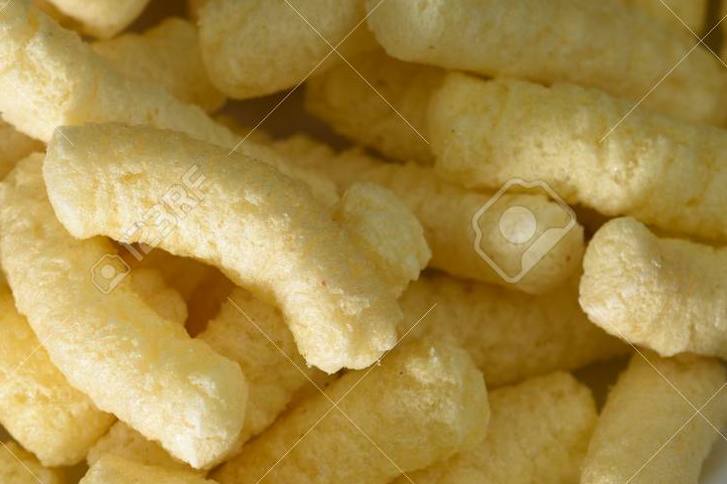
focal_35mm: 280
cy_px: 190
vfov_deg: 4.9
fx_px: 5648
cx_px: 334
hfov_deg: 7.4
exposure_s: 1/250
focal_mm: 105
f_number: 7.1
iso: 100
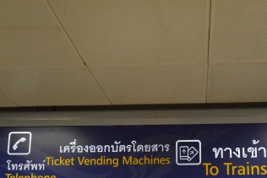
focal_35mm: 56
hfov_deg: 35.2
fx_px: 416
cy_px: 139
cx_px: 184
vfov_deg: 23.9
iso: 1600
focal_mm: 19
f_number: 4.3
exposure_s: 1/50
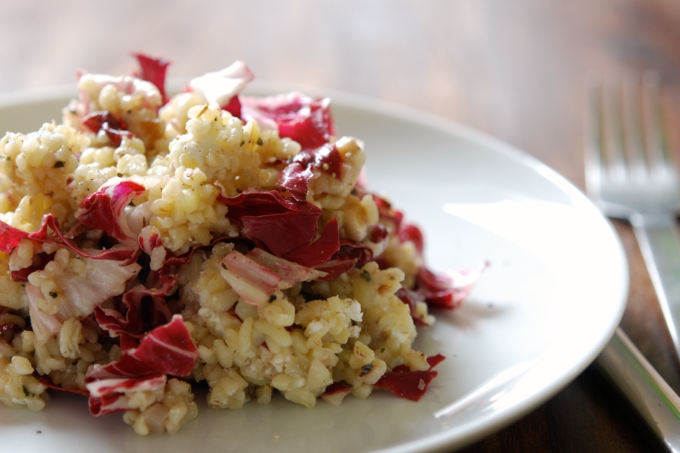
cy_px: 226
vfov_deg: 15.2
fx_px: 1699
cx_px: 340
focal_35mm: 90
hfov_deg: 22.6
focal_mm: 60
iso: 400
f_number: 5
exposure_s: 1/6
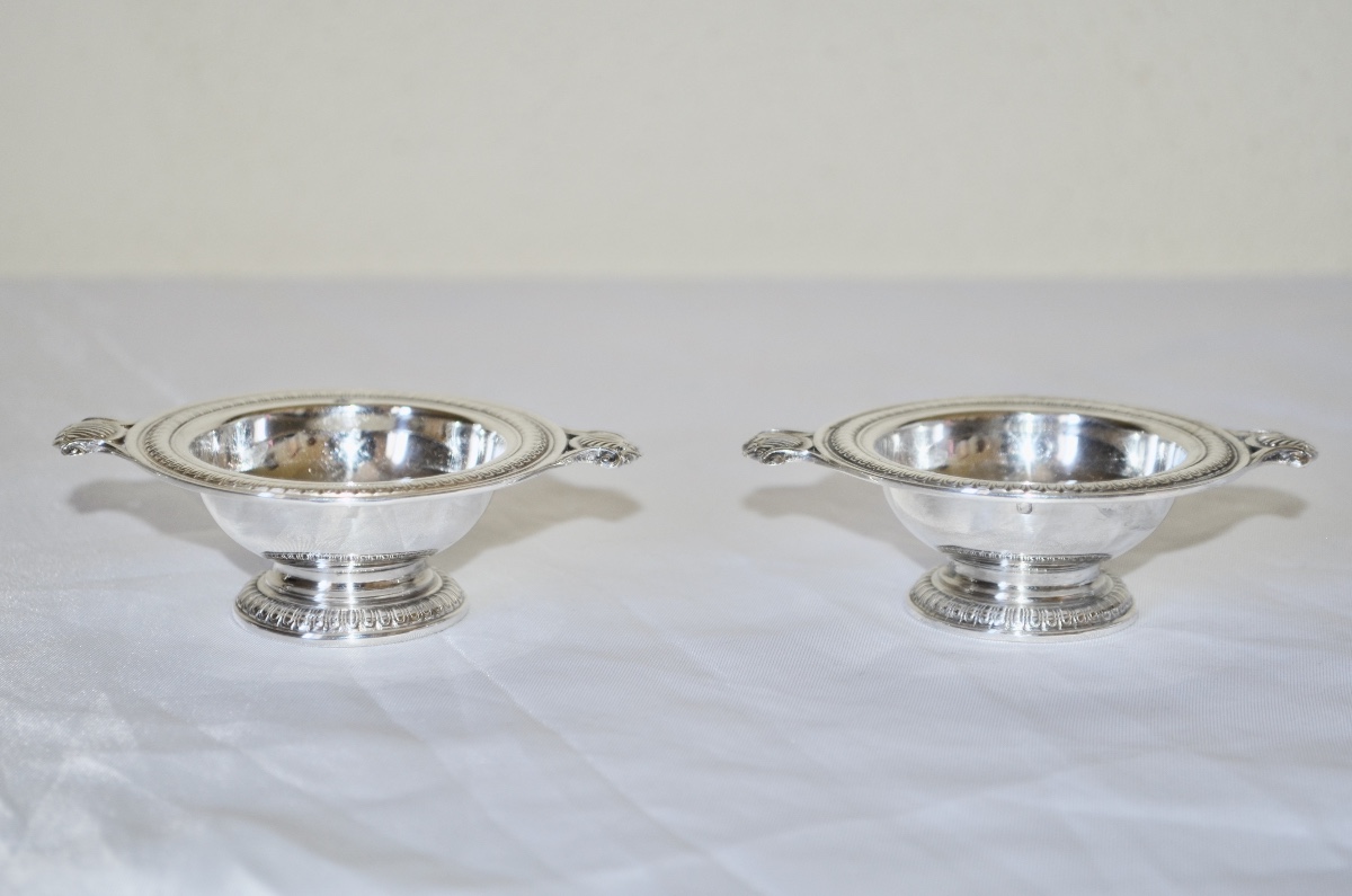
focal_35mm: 82
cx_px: 676
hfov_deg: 24.7
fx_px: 3092
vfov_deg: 16.5
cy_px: 448
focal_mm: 55
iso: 200
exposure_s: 1/30
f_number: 5.6
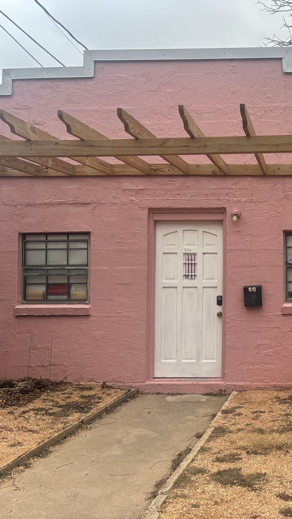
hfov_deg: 29.3
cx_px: 287
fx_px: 523
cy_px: 259
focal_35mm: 38
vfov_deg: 52.8
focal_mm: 5.96
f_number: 1.6
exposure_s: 1/544
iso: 50
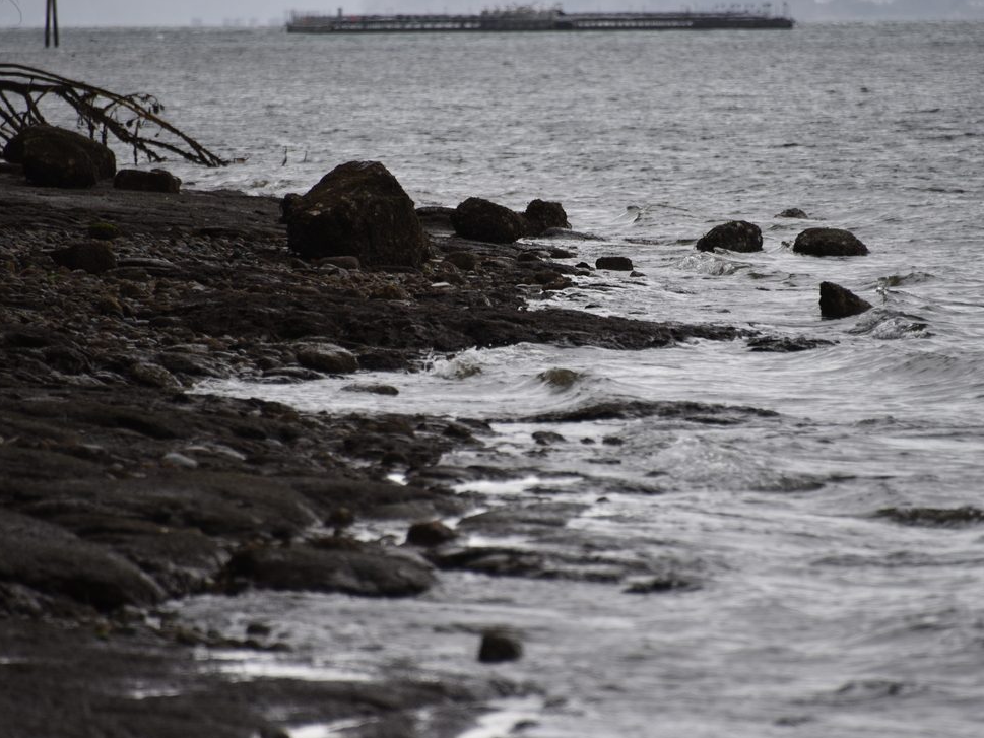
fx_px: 10832
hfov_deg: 5.2
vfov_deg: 3.9
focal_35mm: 381
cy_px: 349
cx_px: 563
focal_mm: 300
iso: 220
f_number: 5.6
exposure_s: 1/640
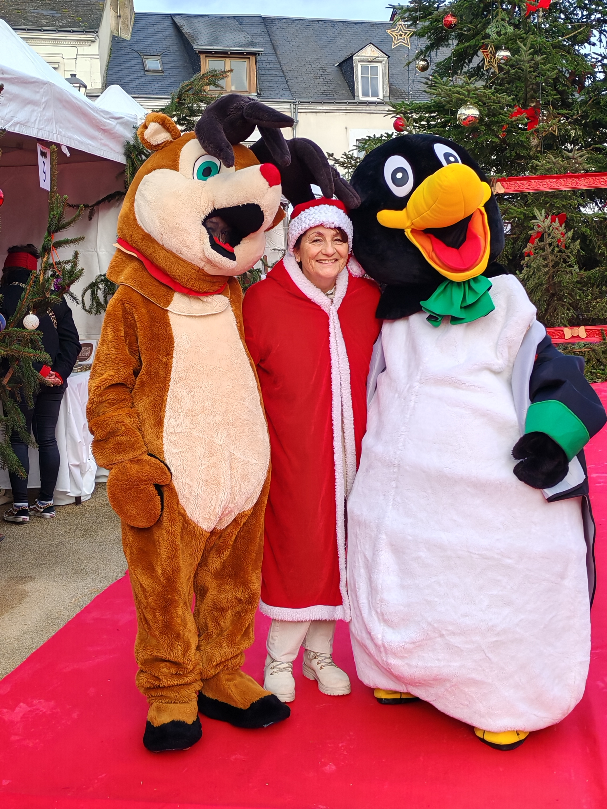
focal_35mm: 49
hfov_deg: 29.7
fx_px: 1146
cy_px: 404
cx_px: 304
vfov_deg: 38.9
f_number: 1.95
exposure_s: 1/780
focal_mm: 5.52
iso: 50
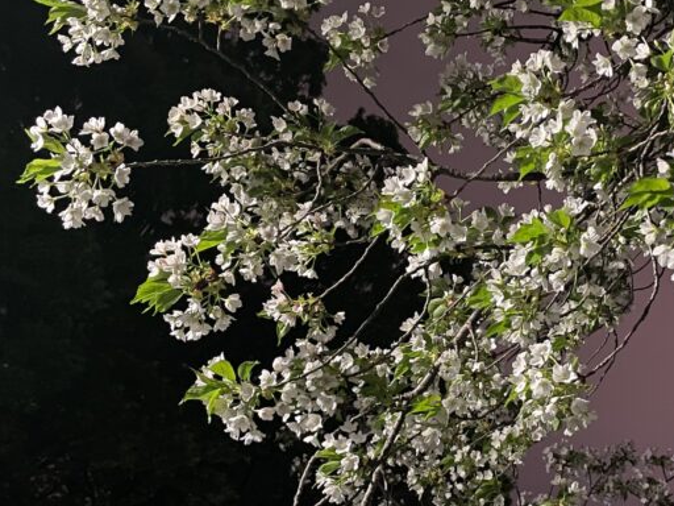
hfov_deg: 35.8
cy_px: 295
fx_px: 1012
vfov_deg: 28.0
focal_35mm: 52
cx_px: 525
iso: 500
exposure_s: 1/9
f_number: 1.6
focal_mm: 4.2
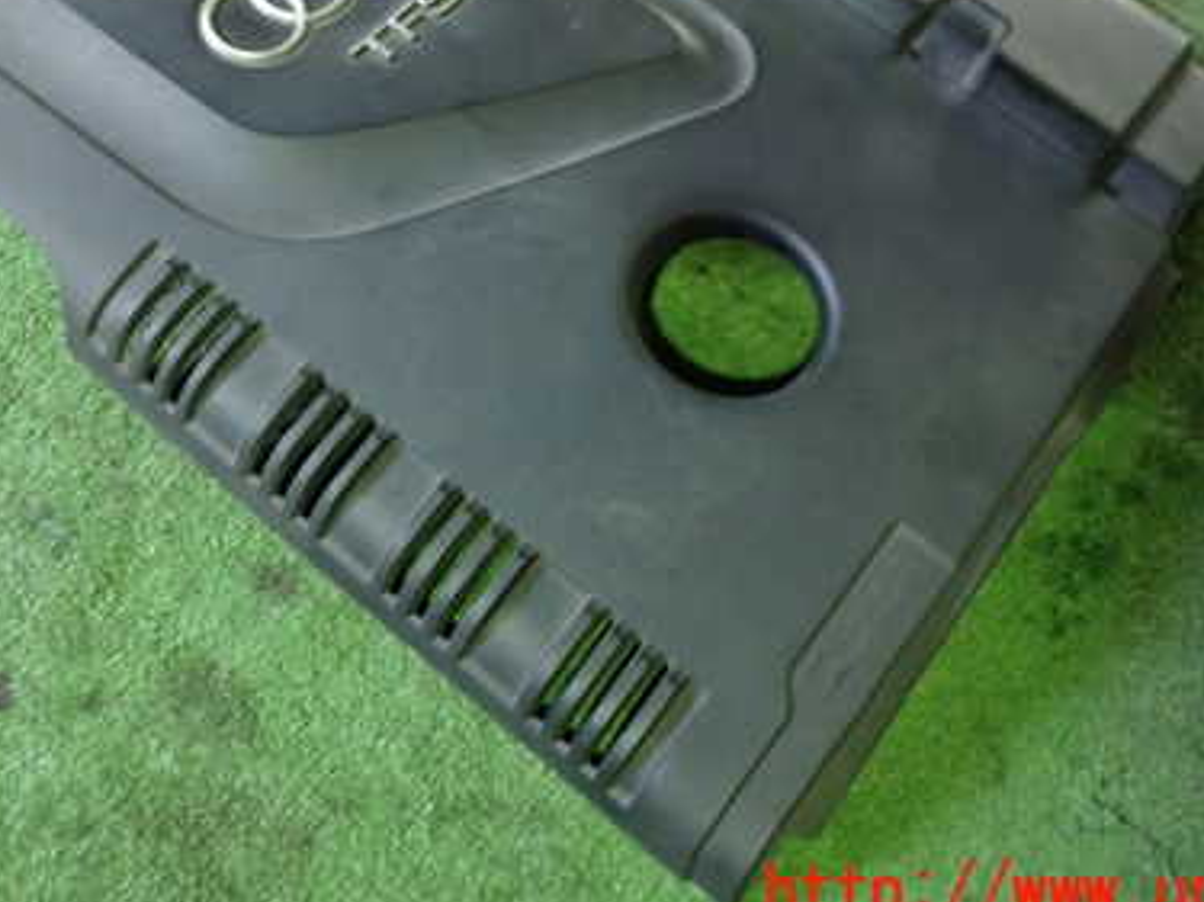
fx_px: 1669
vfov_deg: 29.7
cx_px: 527
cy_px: 212
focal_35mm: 48
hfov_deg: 39.6
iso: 500
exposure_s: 1/30
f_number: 2.3
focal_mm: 5.4
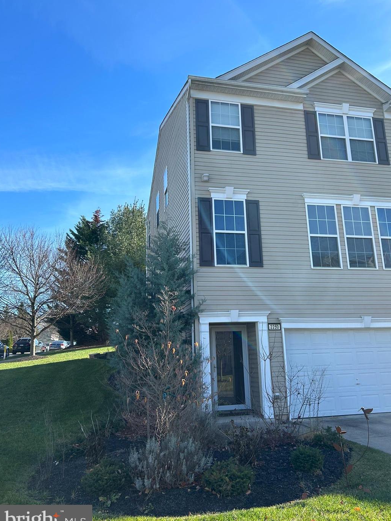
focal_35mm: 29
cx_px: 216
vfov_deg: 61.6
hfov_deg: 48.2
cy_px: 245
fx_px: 437
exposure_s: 1/1779
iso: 50
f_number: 1.5
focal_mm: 5.7
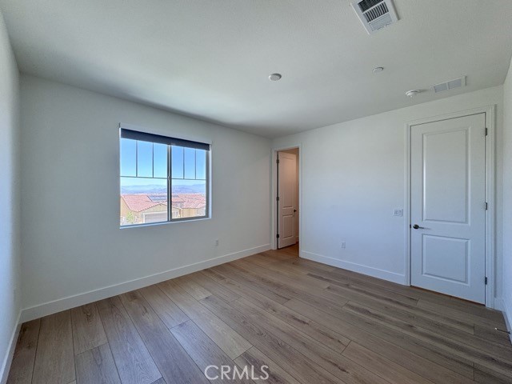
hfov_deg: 102.1
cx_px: 256
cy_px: 192
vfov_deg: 85.7
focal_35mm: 14
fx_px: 207
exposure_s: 1/120
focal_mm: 2.22
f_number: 2.2
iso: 64
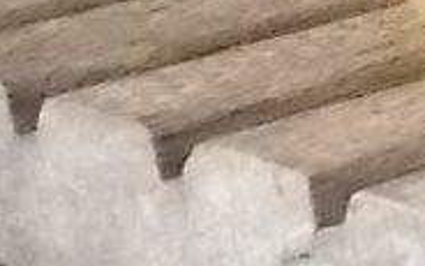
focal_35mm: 417
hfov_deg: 5.0
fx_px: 4830
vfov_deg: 3.1
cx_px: 552
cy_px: -104
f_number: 6
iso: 800
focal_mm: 20.1
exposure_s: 1/60
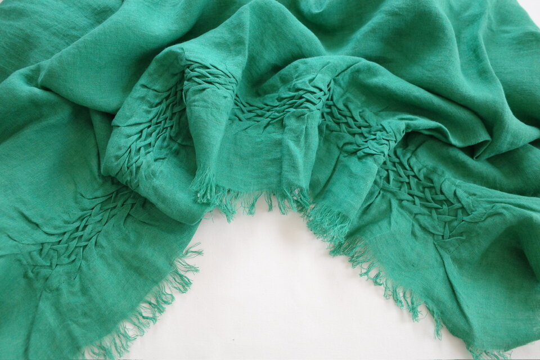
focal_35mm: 28
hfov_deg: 65.5
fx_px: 420
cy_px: 180
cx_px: 270
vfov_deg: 46.4
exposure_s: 1/30
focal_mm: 18.3
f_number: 2.8
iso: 1000
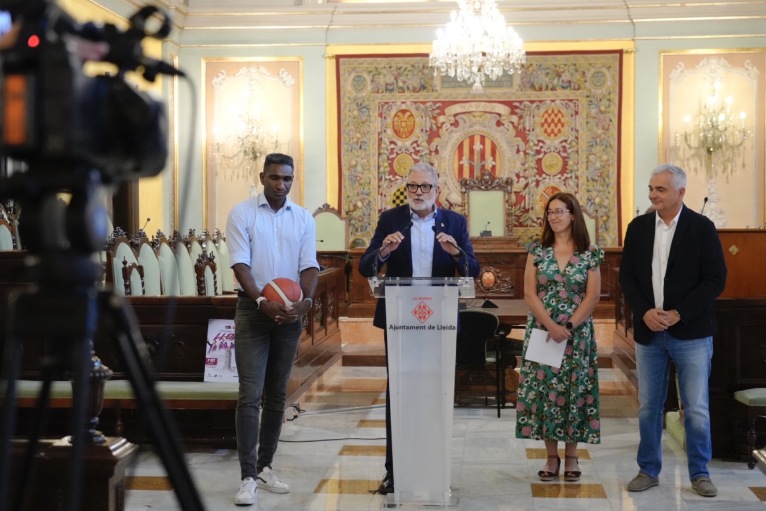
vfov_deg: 23.8
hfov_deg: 35.0
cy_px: 240
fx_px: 1213
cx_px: 339
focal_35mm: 57
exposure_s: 1/200
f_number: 4
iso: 6400
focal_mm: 50
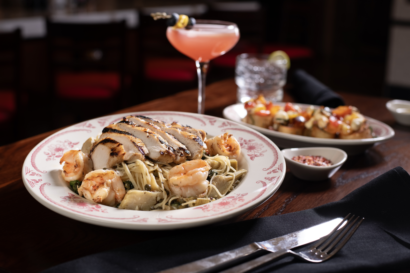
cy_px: 136
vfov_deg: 27.0
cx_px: 205
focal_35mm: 50
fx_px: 569
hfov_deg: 39.6
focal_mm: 50
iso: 400
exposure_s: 1/250
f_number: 4
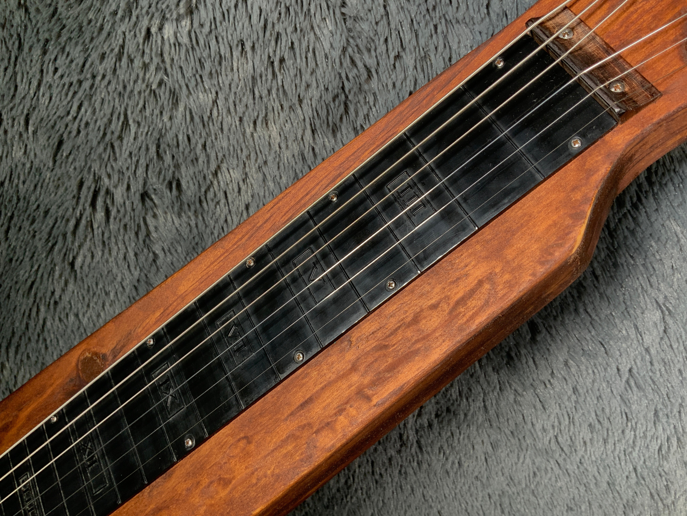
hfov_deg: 61.7
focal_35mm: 29
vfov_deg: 48.2
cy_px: 258
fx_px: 576
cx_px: 344
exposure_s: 1/104
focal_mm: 3
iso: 50
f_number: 1.8
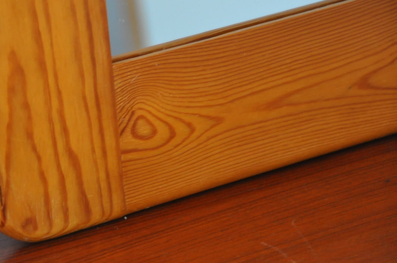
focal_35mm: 231
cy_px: 116
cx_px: 109
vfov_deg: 5.9
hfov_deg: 8.9
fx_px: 2541
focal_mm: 105
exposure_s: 1/50
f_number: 5.6
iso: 1600
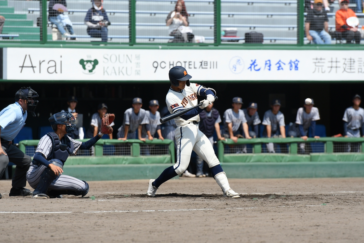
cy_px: 122
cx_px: 182
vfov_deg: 4.6
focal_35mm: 300
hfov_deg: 6.9
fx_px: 3033
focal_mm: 200
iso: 400
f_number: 4
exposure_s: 1/4000
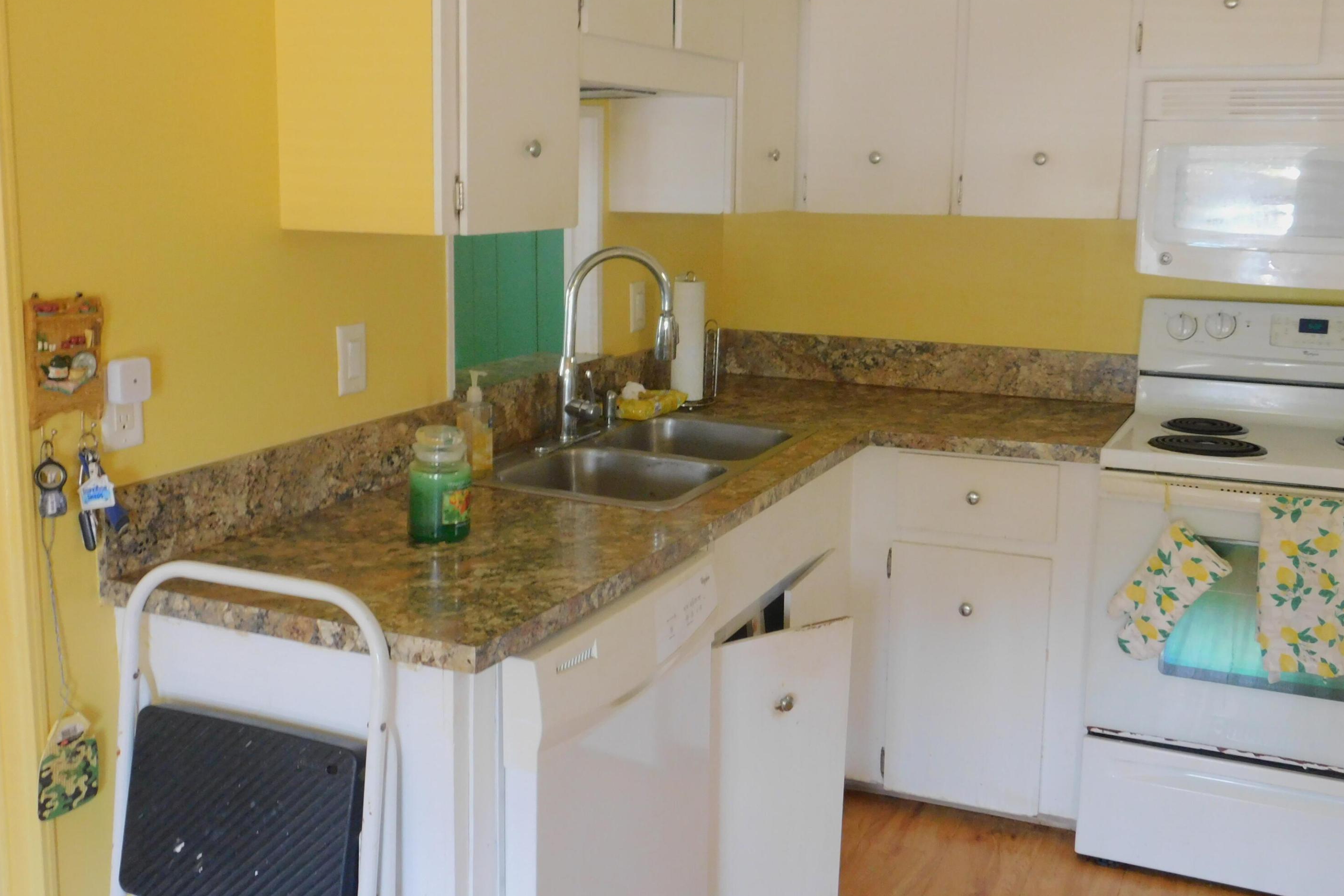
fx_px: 1419
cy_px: 407
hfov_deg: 50.7
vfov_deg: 35.0
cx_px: 664
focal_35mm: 38
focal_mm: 6.3
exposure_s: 1/30
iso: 360
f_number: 3.5
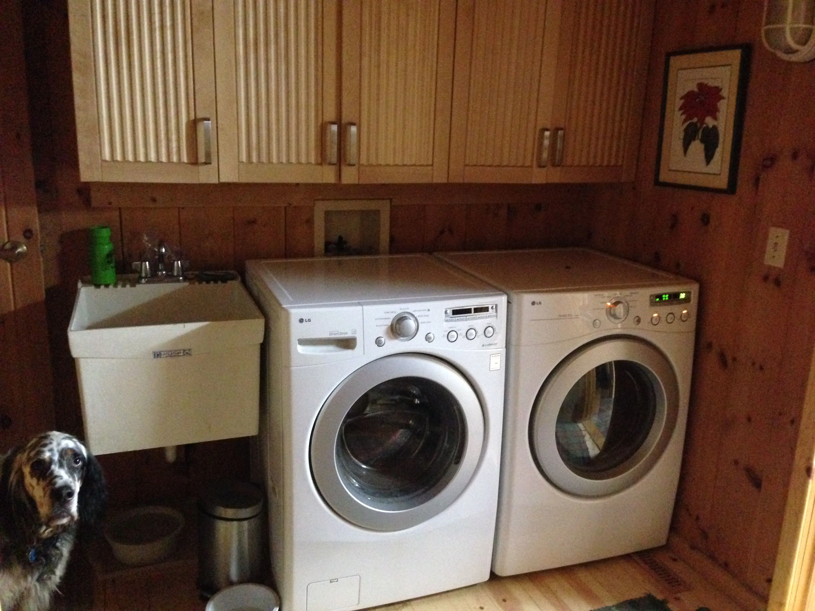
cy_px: 306
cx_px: 408
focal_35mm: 33
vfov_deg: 42.9
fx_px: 777
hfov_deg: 55.4
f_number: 2.4
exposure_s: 1/15
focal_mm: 4.12
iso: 800
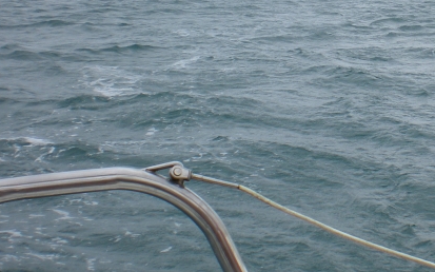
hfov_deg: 25.5
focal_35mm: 78
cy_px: 82
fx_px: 925
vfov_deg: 16.7
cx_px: 408
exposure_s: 1/360
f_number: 4.6
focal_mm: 6.3
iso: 64
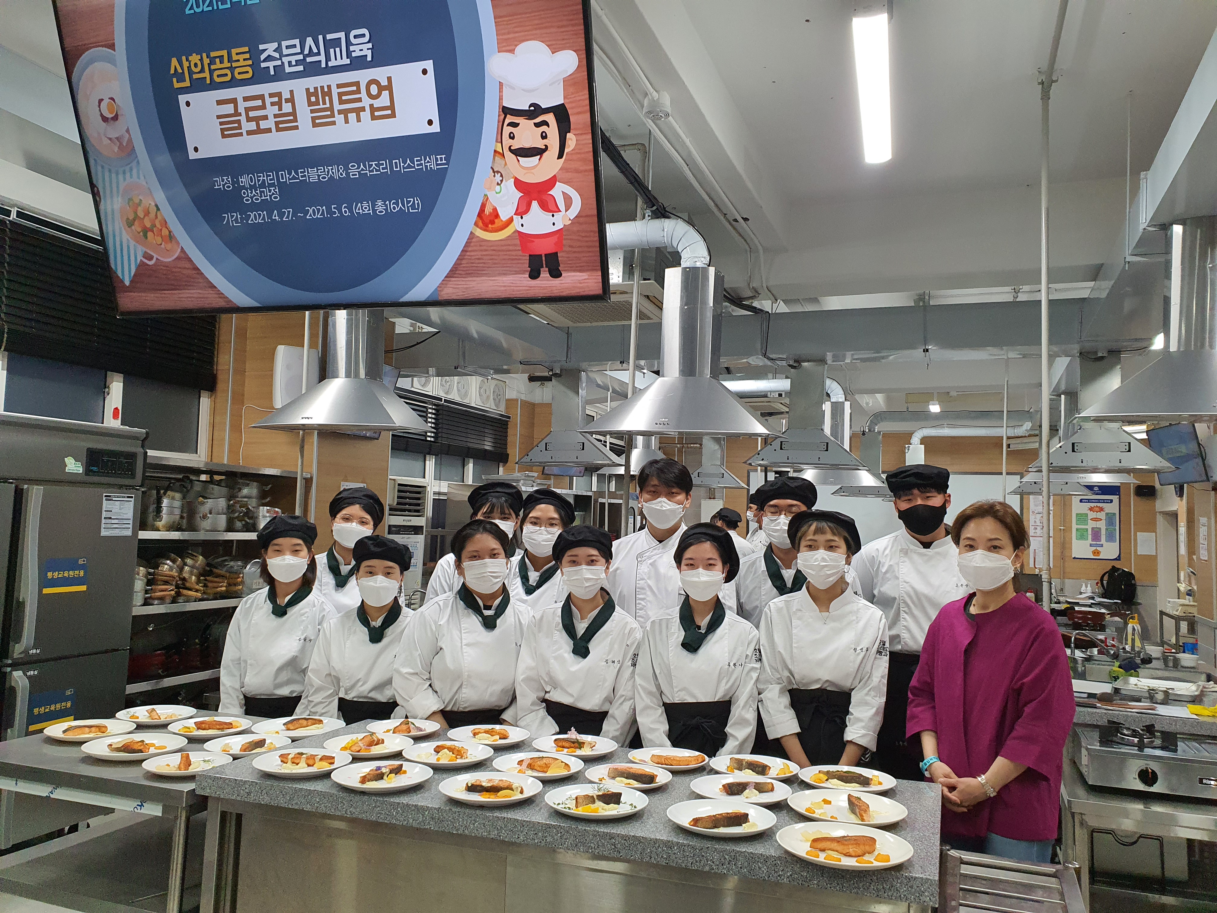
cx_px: 608
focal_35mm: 26
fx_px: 914
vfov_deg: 53.1
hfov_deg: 67.3
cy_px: 456
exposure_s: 1/120
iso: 250
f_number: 2.4
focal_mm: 4.3
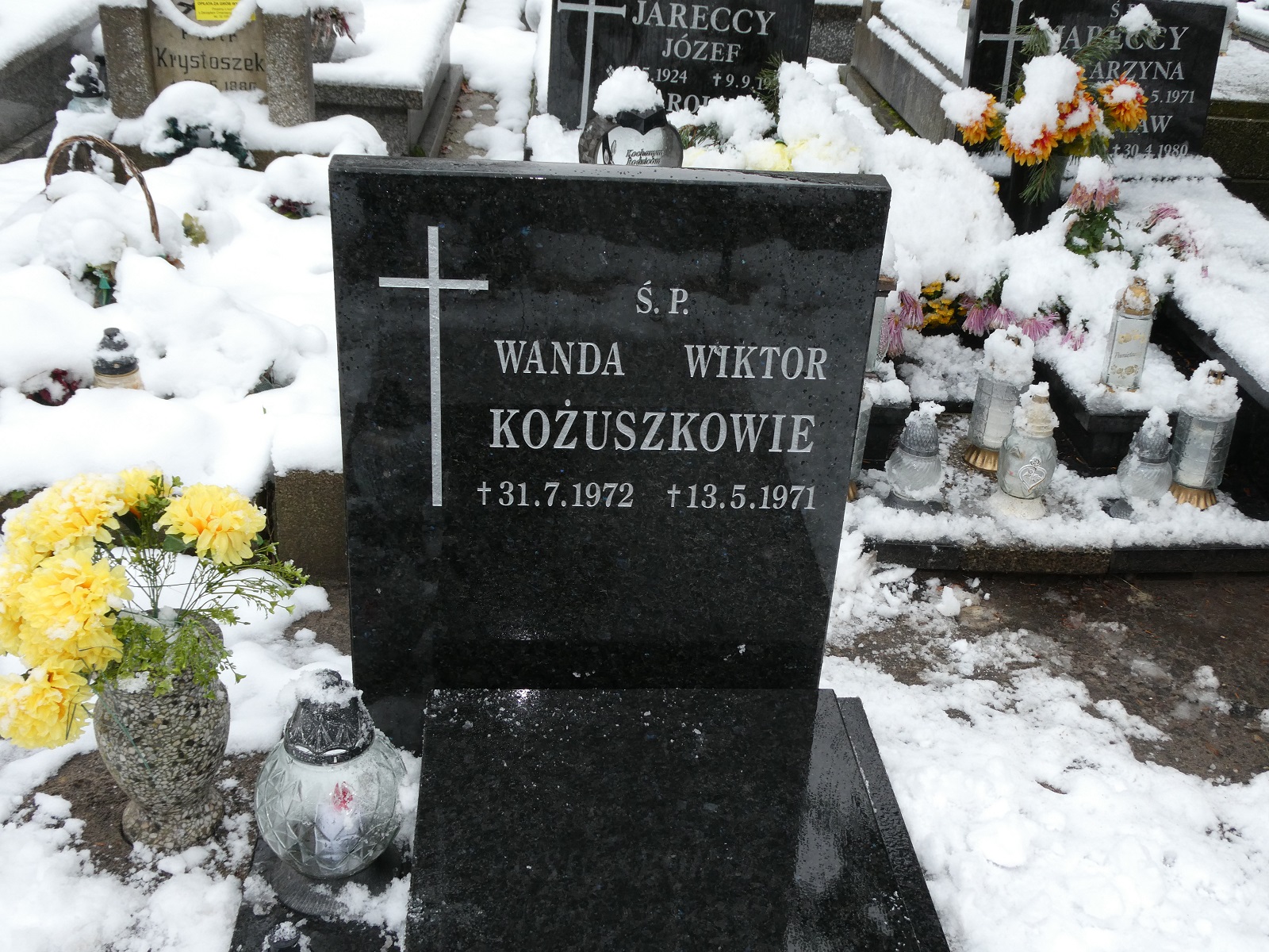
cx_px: 634
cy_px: 476
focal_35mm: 37
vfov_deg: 38.7
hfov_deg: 50.1
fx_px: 1356
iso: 125
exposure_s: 1/60
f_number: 3.7
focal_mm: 6.7
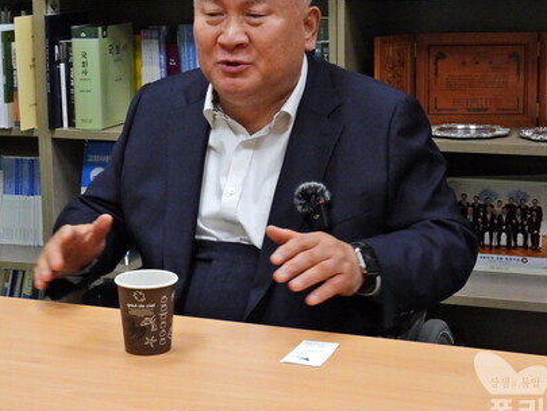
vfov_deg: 19.9
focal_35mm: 74
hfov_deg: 26.3
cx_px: 228
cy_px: 149
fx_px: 1170
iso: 1100
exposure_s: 1/125
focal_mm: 8.9
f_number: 4.5
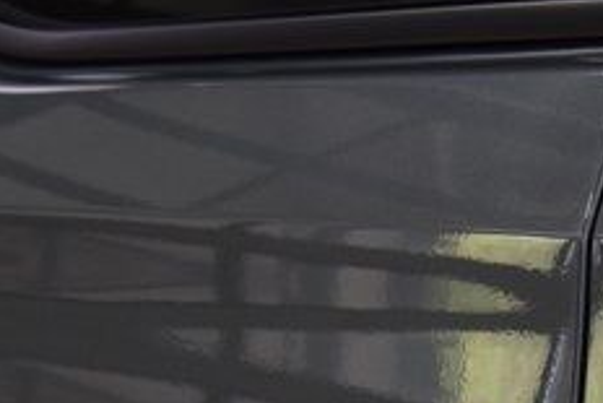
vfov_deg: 7.2
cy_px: 399
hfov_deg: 10.8
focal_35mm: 190
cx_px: 411
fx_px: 3184
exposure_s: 1/60
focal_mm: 46
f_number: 8
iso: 800
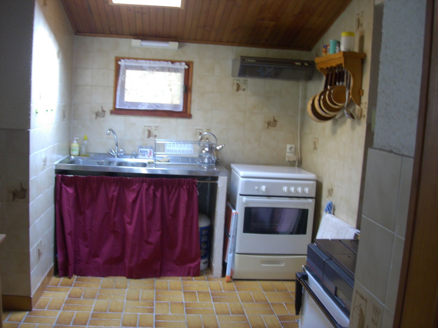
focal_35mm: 38
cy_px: 164
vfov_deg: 37.7
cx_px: 219
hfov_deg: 49.0
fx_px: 481
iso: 64
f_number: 2.8
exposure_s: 1/10.3
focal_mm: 7.8
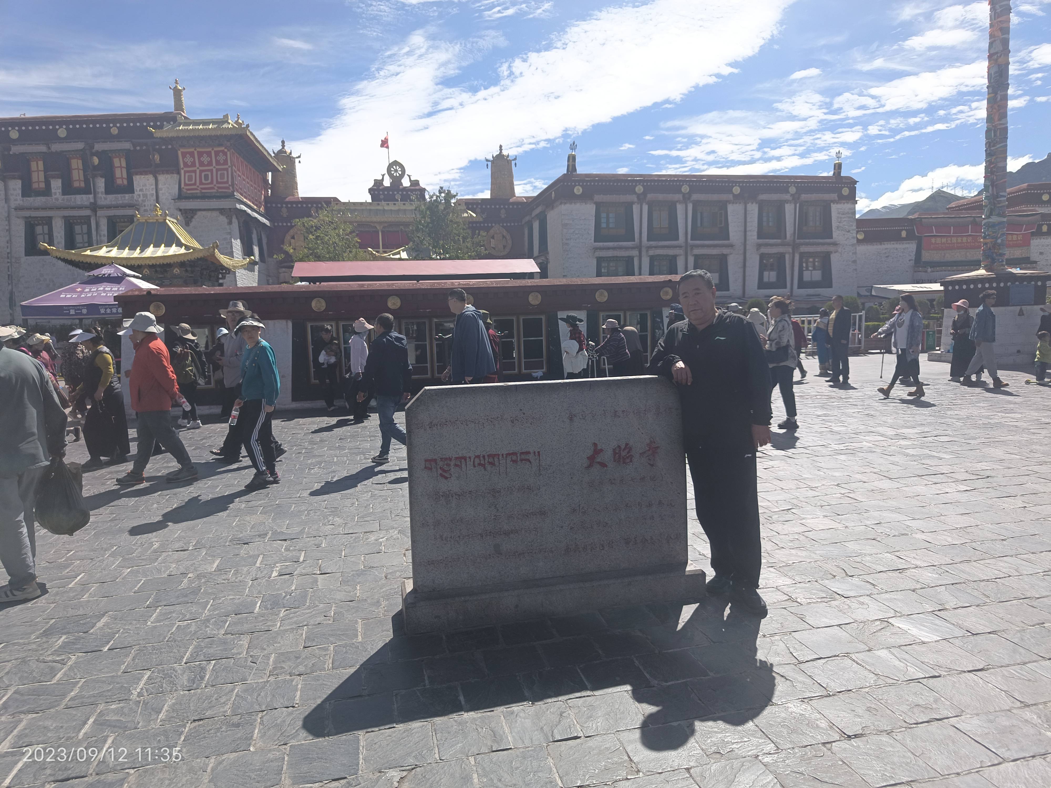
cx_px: 526
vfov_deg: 58.9
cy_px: 394
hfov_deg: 73.9
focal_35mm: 23
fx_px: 698
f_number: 1.88
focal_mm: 5.59
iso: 100
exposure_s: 1/822
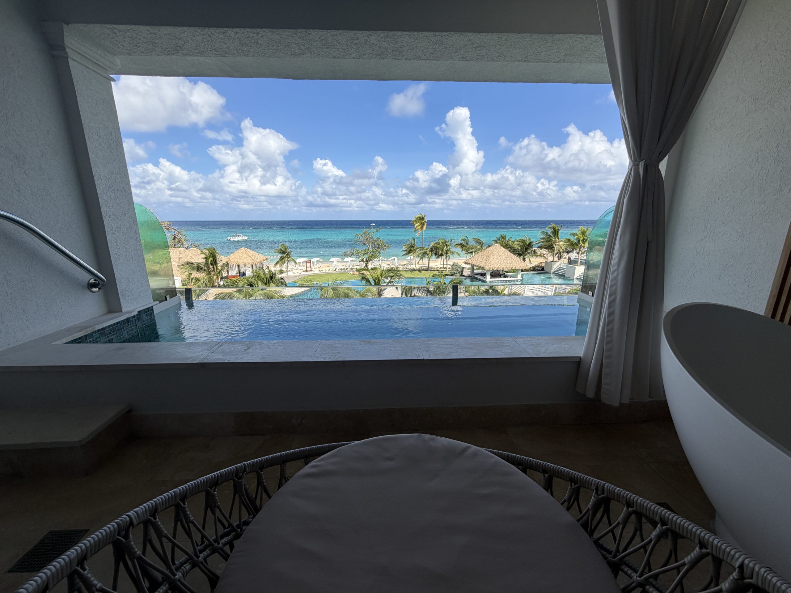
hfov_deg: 102.1
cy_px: 296
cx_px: 396
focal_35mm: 14
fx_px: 320
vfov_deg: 85.7
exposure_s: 1/770
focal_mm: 2.22
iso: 20
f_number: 2.2
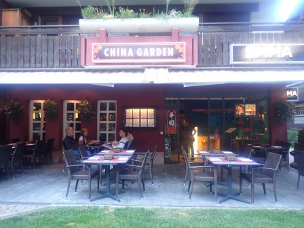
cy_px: 114
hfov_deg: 69.4
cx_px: 152
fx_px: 220
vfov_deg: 54.9
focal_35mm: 25
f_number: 2
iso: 200
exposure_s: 1/50
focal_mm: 4.5
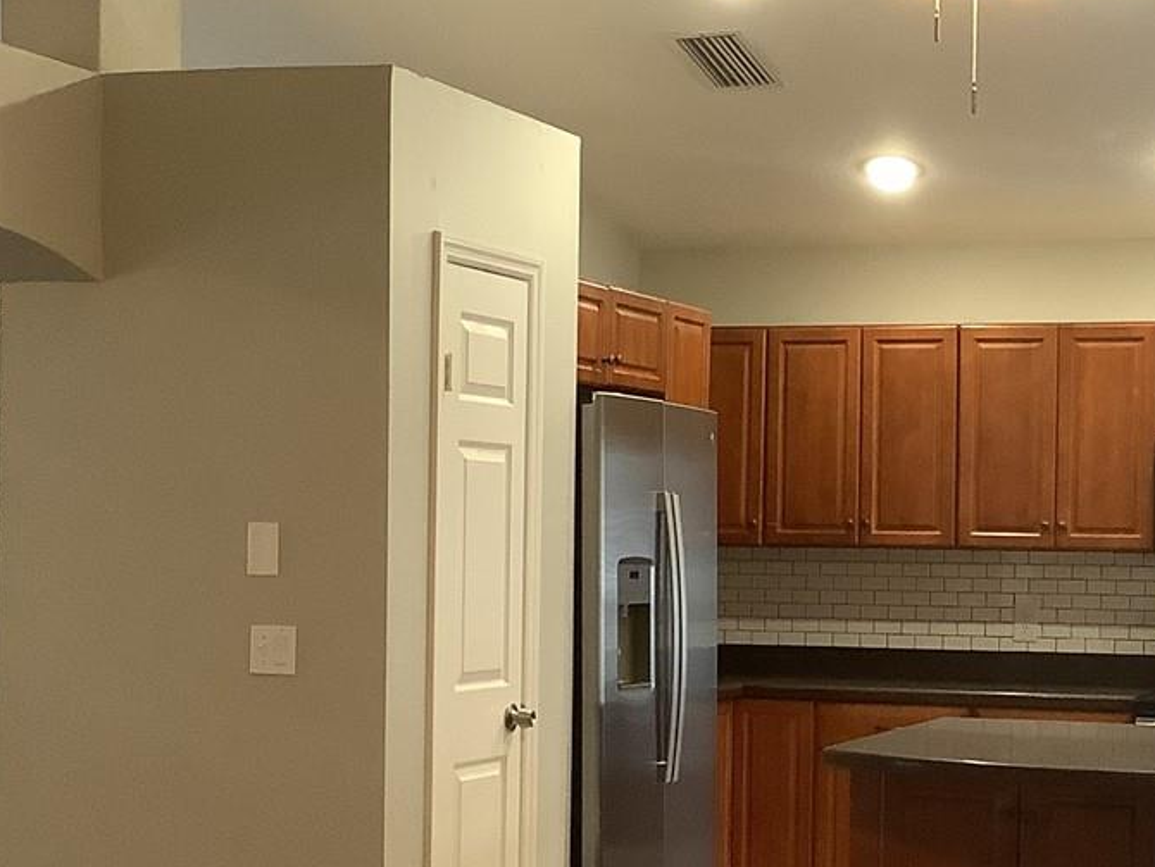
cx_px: 850
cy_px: 577
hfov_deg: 26.0
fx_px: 2470
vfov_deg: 19.8
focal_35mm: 74
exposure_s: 1/60
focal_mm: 3.3
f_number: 2.4
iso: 160
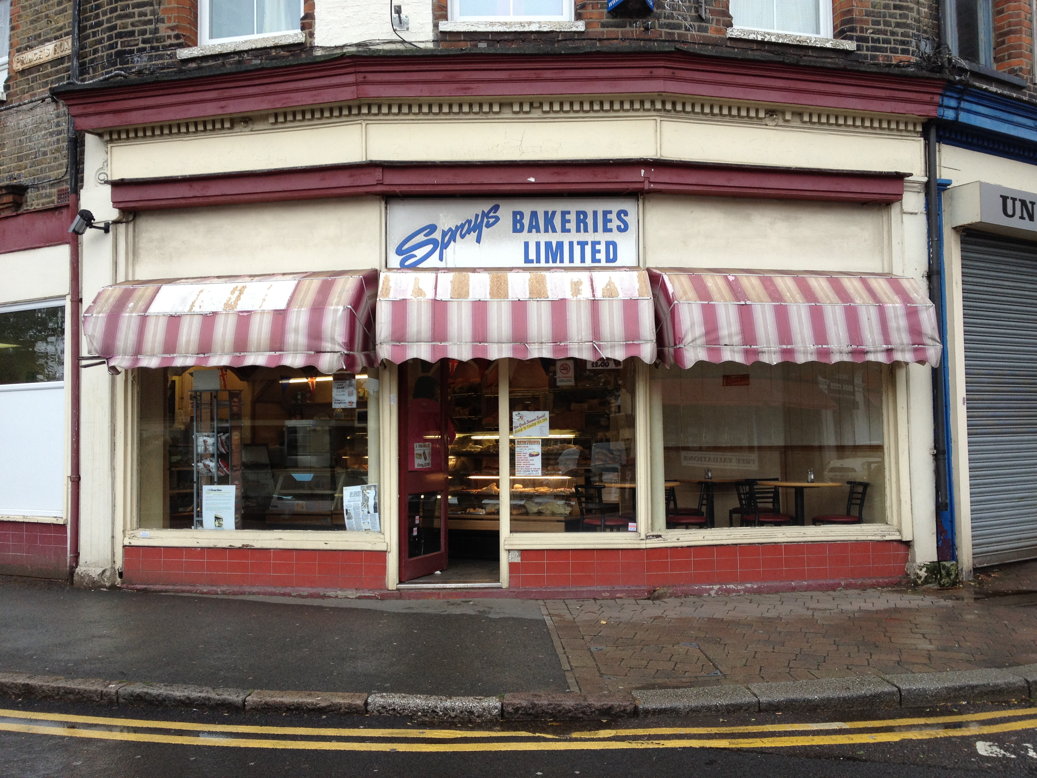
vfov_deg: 40.7
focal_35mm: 35
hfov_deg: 52.6
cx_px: 518
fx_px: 1049
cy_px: 389
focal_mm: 4.28
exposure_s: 1/168
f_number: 2.4
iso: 64
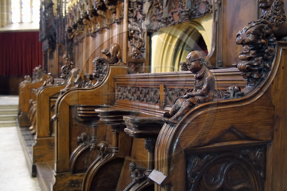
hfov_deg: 50.7
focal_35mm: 38
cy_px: 96
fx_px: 303
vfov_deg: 35.0
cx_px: 144
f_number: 6.3
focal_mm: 38
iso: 1600
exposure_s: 1/13
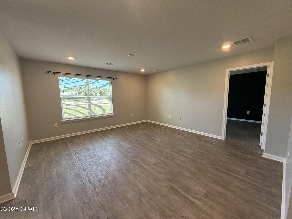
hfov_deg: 102.1
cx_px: 146
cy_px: 110
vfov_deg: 85.7
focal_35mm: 14
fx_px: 118
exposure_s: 1/120
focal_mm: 2.22
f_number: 2.2
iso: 160
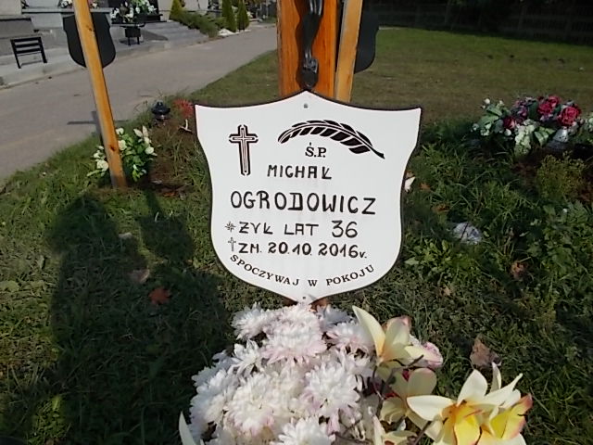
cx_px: 296
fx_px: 445
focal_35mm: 26
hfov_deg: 67.3
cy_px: 222
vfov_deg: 53.1
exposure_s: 1/320
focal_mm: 4.6
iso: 80
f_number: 8
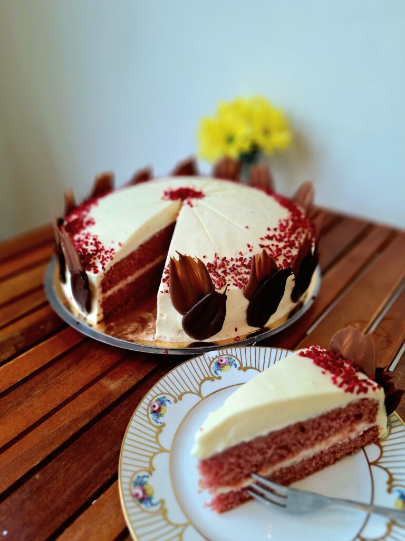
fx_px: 359
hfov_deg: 58.9
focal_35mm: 23
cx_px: 202
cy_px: 270
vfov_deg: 73.9
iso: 64
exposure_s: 1/50
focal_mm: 5.54
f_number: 1.8
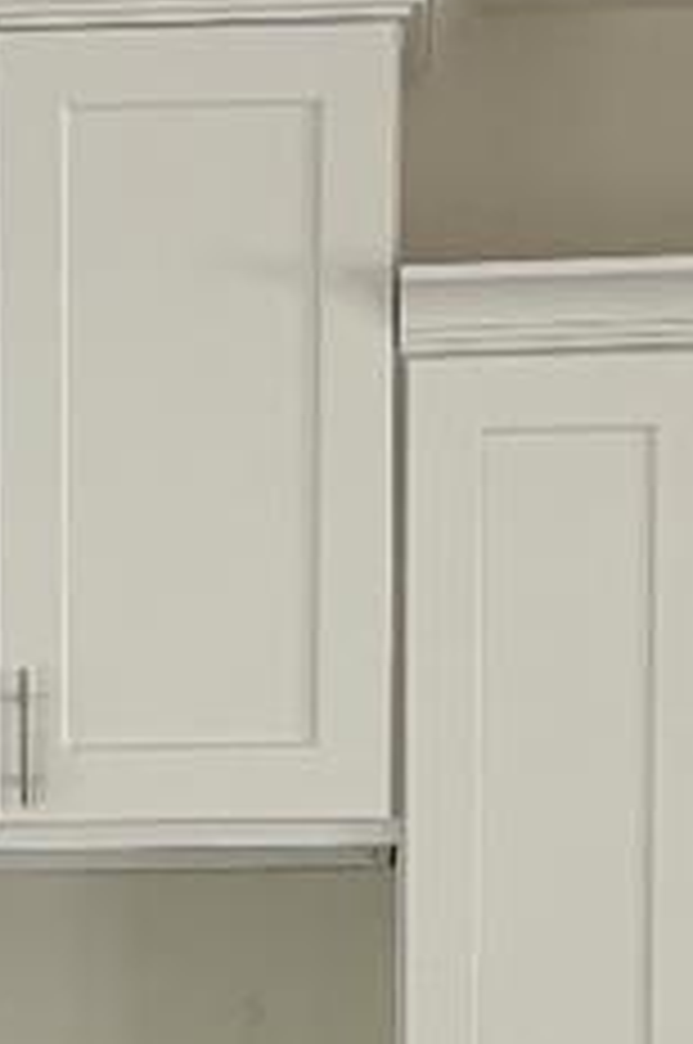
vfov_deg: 11.3
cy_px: 1519
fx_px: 5068
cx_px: -83
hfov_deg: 7.8
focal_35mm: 175
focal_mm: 5.96
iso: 125
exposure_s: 1/77
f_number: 1.6
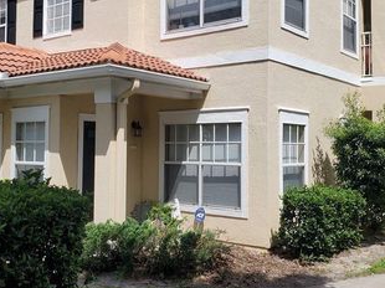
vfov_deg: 34.2
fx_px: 467
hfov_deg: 44.8
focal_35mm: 42
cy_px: 112
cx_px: 199
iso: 50
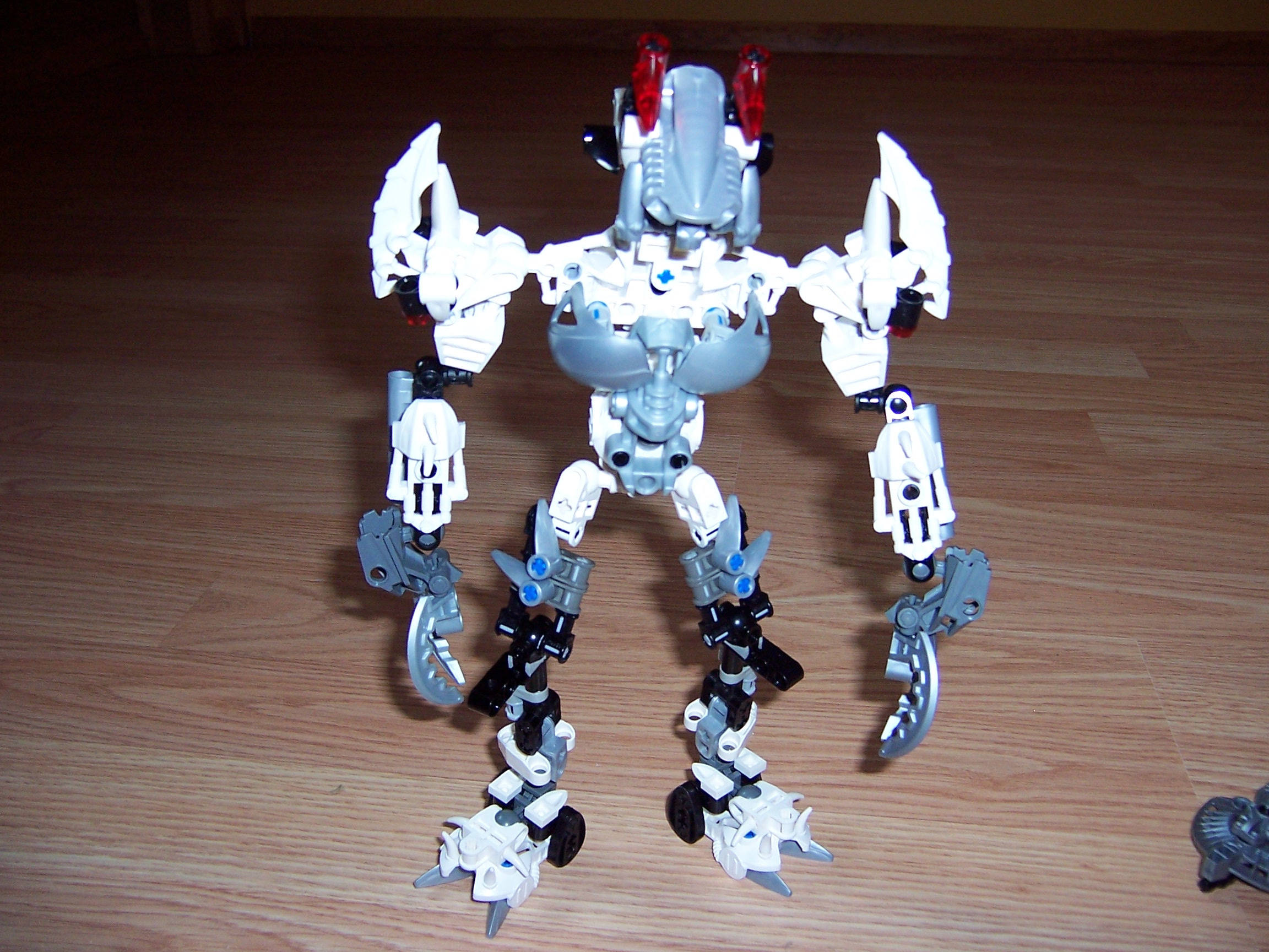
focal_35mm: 33
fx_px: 1210
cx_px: 634
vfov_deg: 42.9
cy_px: 476
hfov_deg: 55.4
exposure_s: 1/60
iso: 140
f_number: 2.8
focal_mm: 5.5
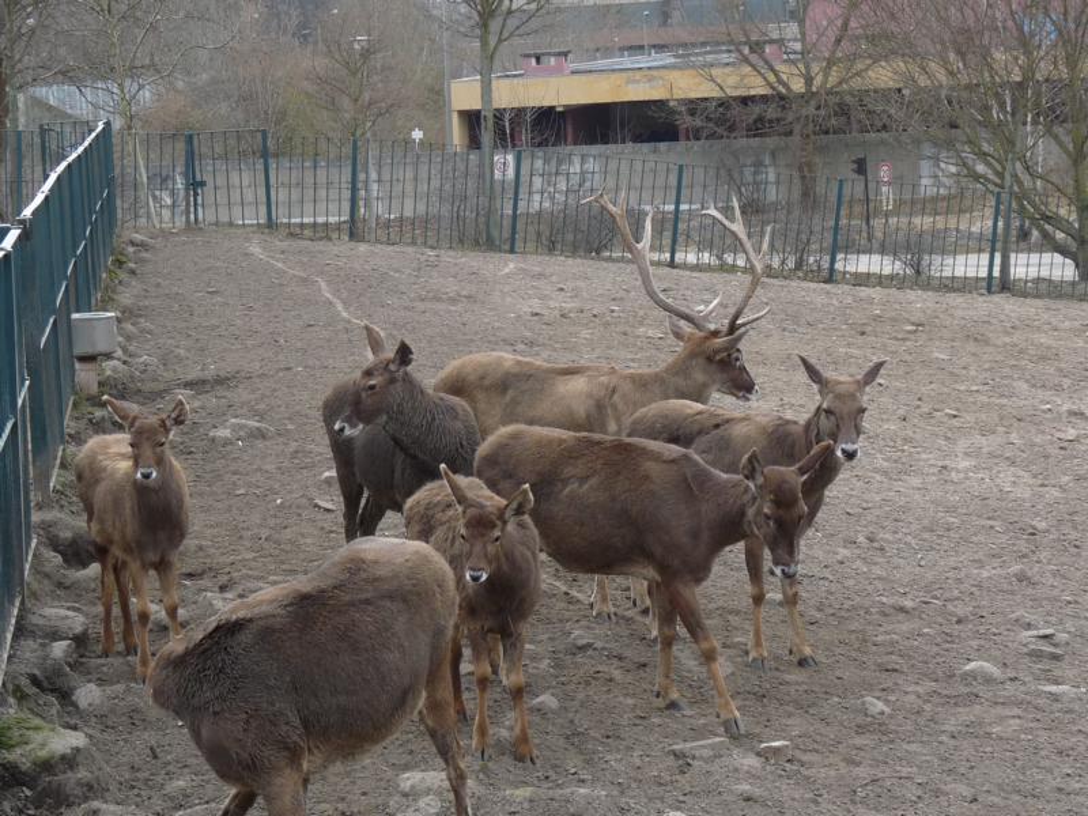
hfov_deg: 20.7
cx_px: 544
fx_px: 2986
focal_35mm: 95
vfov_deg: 15.6
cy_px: 408
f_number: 4
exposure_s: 1/200
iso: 100
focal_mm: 11.9
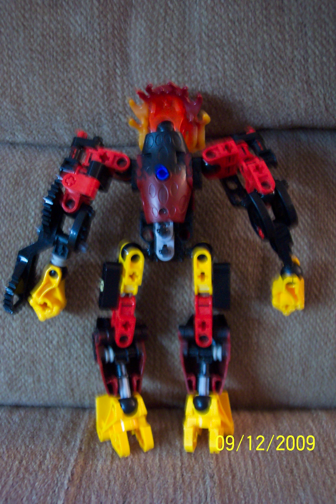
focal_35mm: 38
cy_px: 252
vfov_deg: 50.7
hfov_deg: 35.1
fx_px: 532
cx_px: 168
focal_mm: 8
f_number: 2.8
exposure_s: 1/8
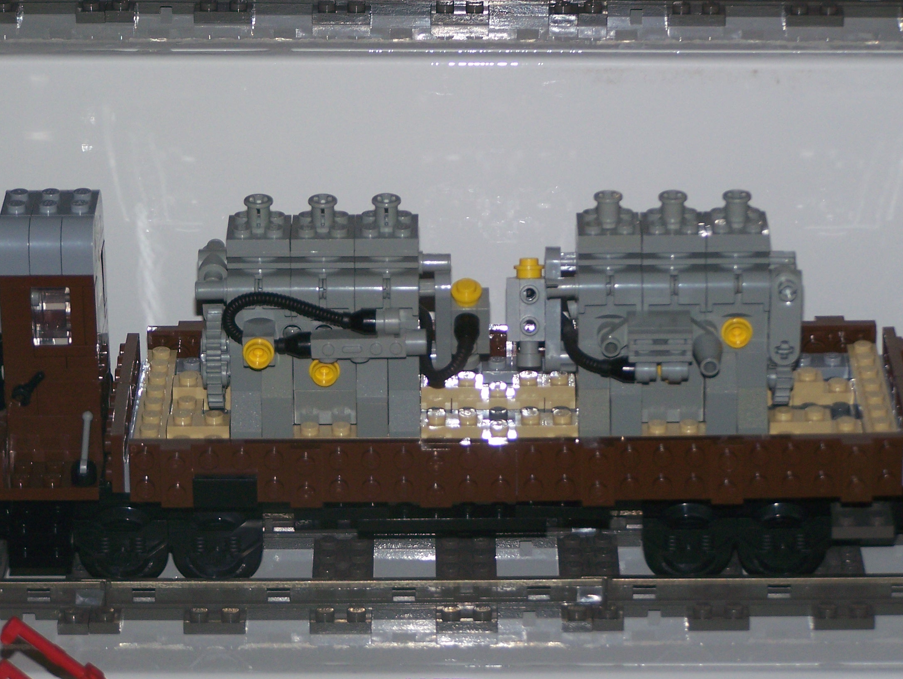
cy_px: 264
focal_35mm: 152
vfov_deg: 9.8
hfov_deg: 13.0
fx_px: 3968
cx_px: 415
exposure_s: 1/100
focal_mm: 19.4
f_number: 3.2
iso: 80
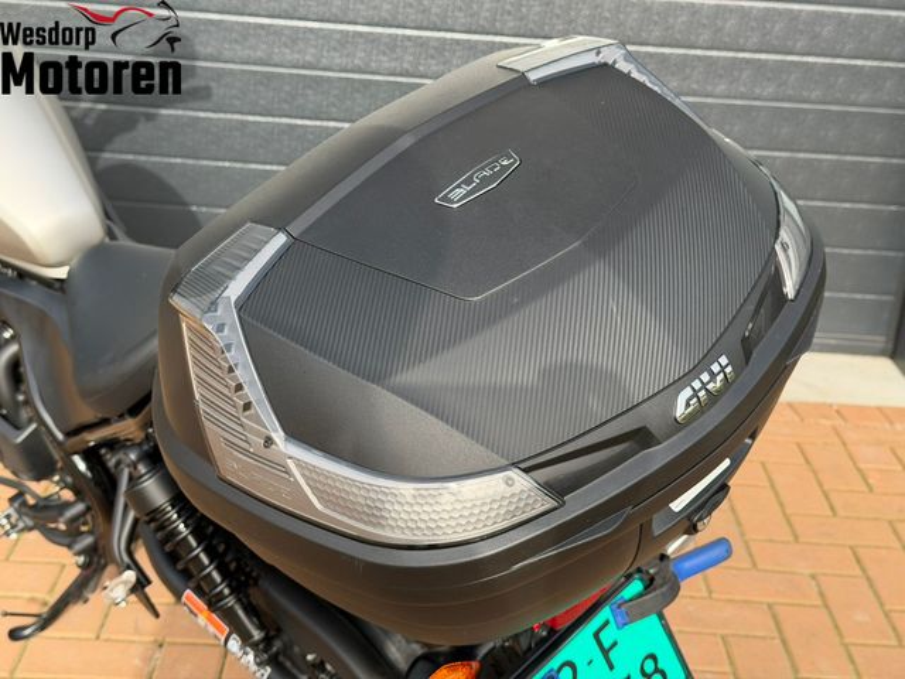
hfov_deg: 39.7
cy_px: 340
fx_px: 1255
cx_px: 452
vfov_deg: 30.3
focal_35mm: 48
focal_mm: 6.76
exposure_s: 1/1027
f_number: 1.78
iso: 80
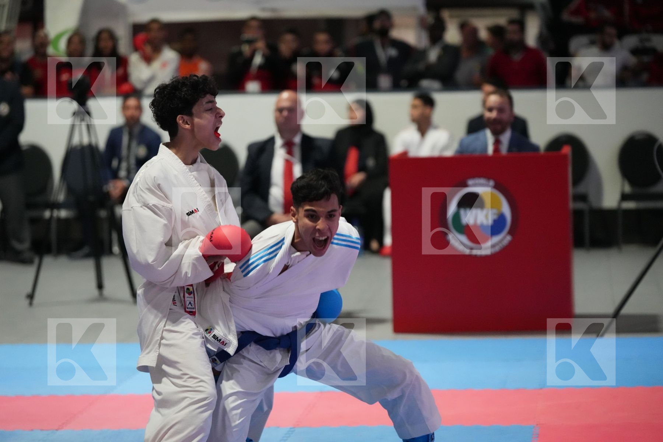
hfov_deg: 16.3
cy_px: 221
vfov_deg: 10.9
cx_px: 332
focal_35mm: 126
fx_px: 2320
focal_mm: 126
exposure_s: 1/800
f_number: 2.8
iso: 8000
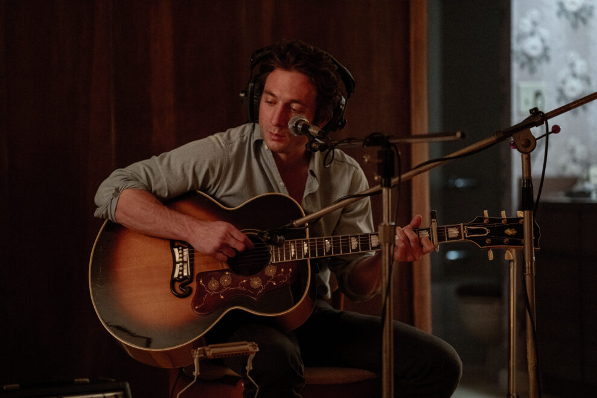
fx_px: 1691
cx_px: 298
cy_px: 199
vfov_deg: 13.4
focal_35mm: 102
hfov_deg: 20.0
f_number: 2.8
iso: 4000
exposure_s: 1/125
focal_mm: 102
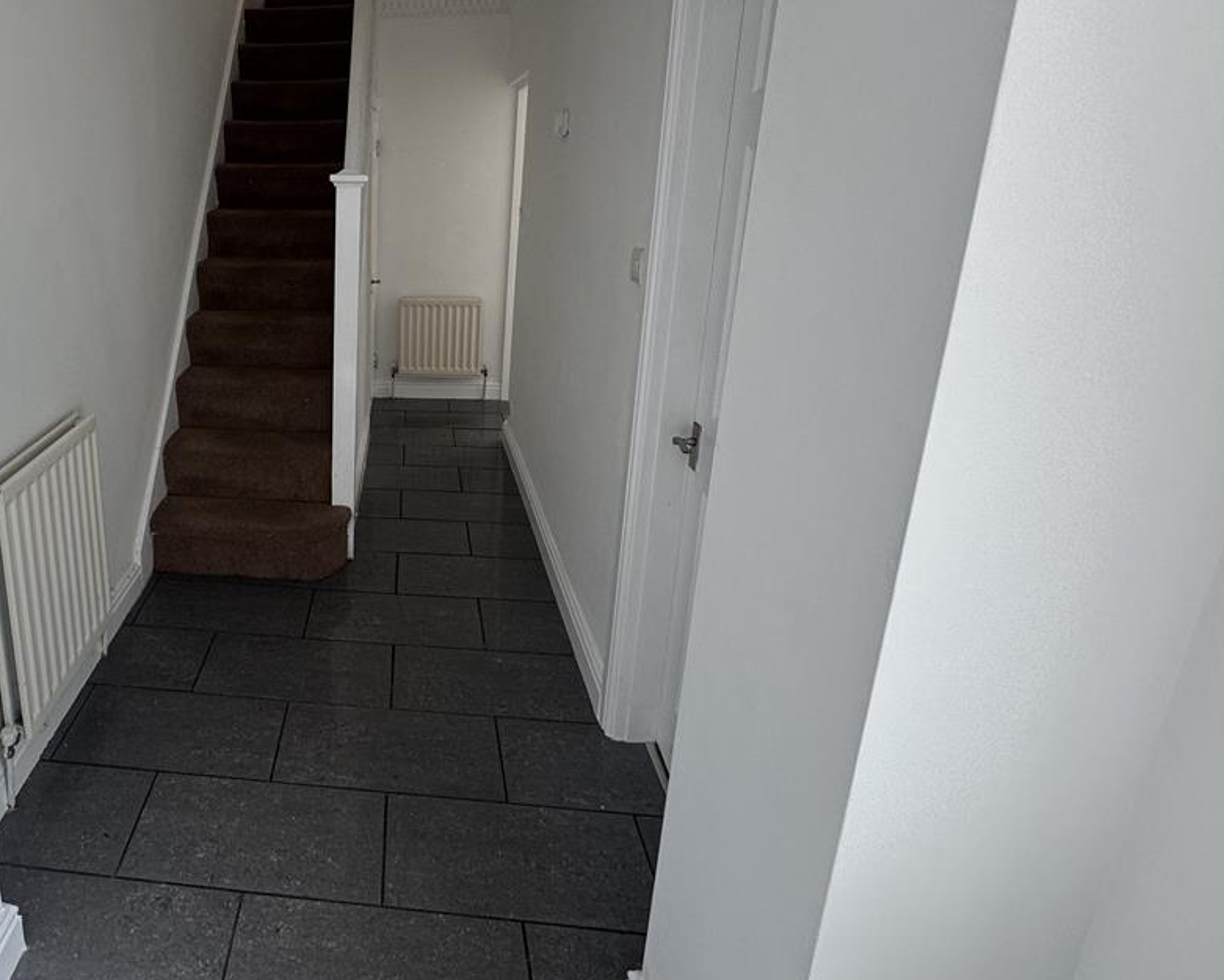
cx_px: 320
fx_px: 761
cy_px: 350
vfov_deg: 64.3
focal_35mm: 21
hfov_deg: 72.7
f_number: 2.2
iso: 125
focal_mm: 2.22
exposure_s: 1/99
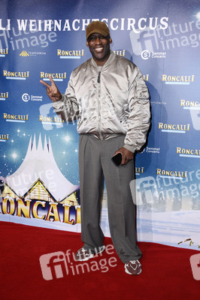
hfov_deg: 31.8
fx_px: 351
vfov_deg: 46.4
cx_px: 100
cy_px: 150
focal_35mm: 42
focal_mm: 42
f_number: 5.6
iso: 1250
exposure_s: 1/250
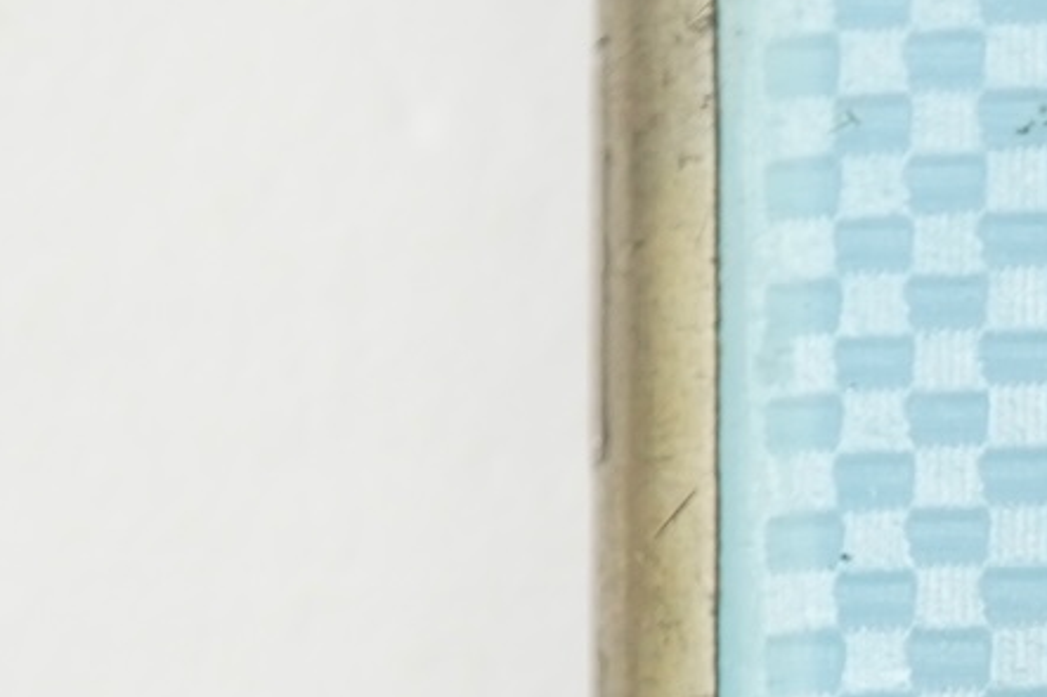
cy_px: 1323
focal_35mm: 200
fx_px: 5814
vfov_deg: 6.7
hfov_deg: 9.8
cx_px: 1791
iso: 640
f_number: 13
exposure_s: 1/50
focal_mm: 30
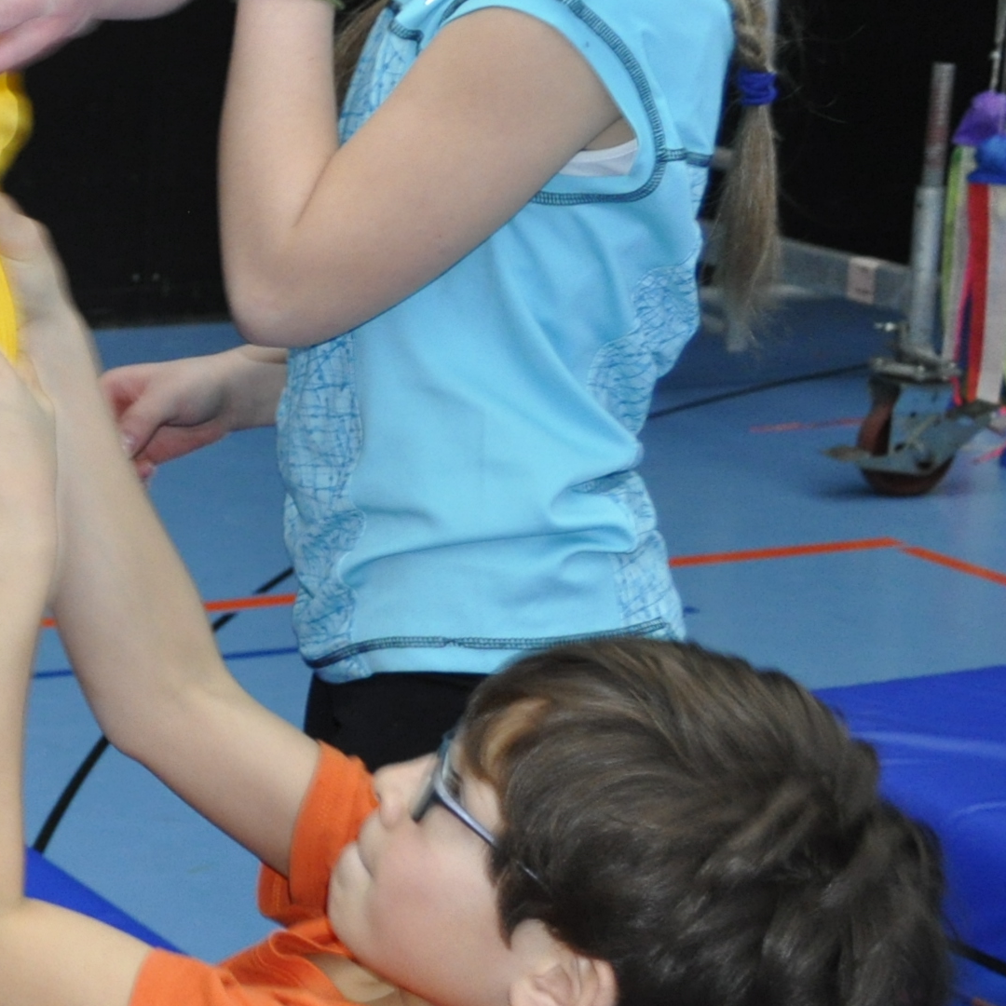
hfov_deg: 16.8
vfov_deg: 19.0
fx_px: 2992
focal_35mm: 91
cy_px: 342
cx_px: -632
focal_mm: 18
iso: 800
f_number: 3.5
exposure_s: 1/60
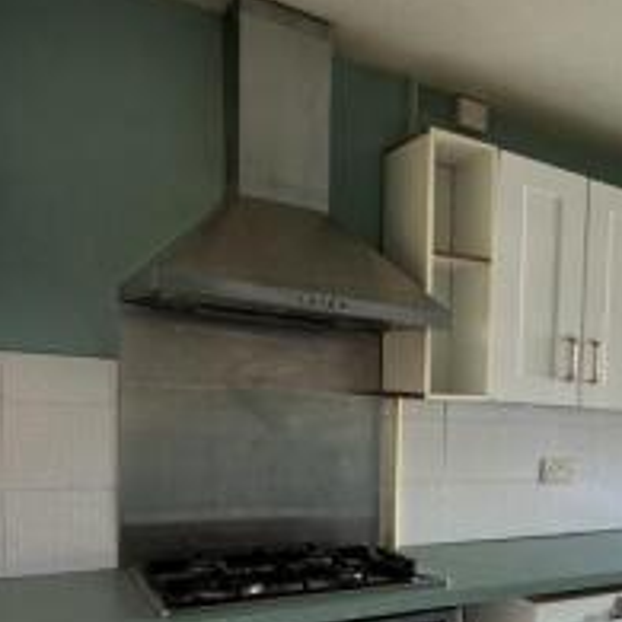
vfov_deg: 43.4
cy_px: 474
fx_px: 752
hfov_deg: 35.3
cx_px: 748
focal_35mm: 37
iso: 50
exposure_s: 1/99
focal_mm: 2.22
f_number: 2.2
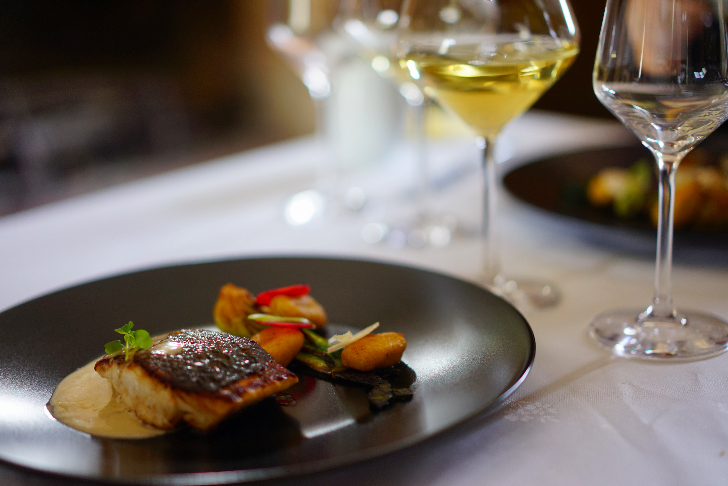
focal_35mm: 55
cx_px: 364
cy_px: 243
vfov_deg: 24.6
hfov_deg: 36.2
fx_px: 1113
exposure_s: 1/100
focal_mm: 55
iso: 250
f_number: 1.8
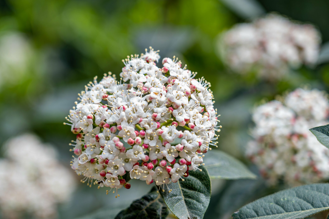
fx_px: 1170
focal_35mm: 128
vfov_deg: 10.7
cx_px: 159
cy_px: 101
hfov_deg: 16.0
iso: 200
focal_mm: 105
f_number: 4
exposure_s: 1/160
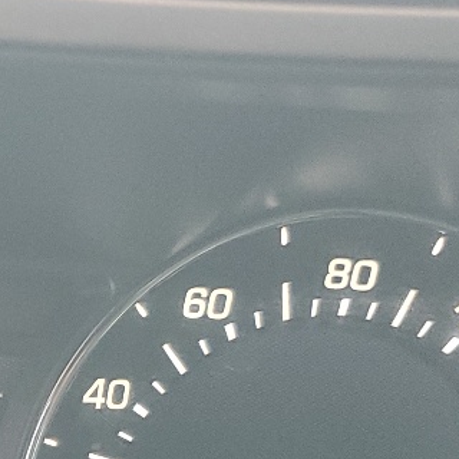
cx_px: -333
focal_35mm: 115
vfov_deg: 14.8
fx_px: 1725
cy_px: 505
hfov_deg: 13.7
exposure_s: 1/60.2
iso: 99
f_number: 1.5
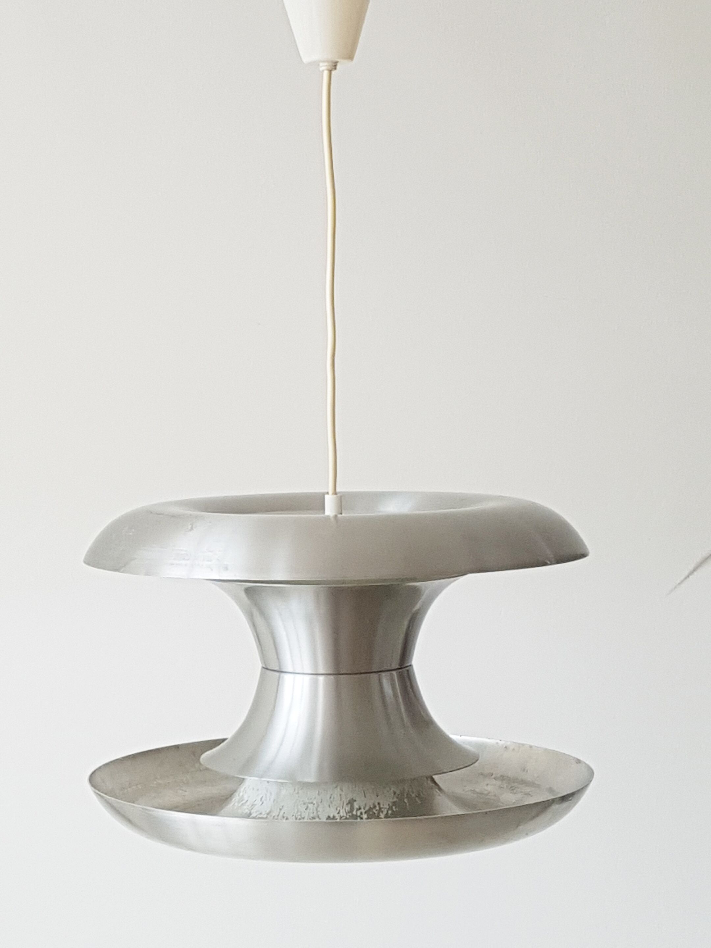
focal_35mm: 26
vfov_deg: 67.3
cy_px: 474
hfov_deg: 53.1
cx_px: 356
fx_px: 712
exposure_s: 1/315
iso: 50
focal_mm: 4.2
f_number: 1.7
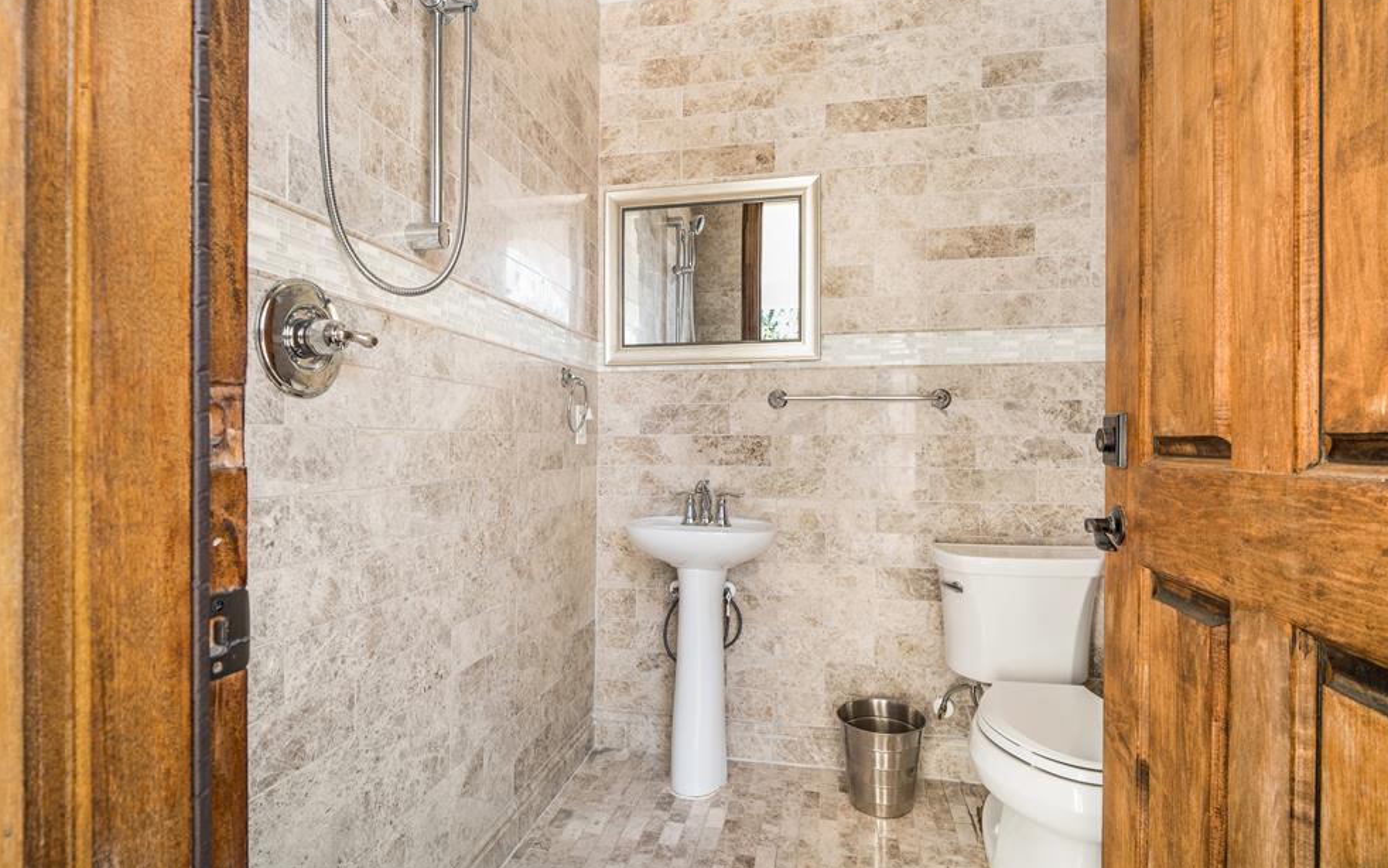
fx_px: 643
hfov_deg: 94.3
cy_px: 394
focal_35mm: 17
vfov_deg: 67.9
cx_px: 676
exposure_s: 1/50
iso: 800
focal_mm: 16
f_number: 8
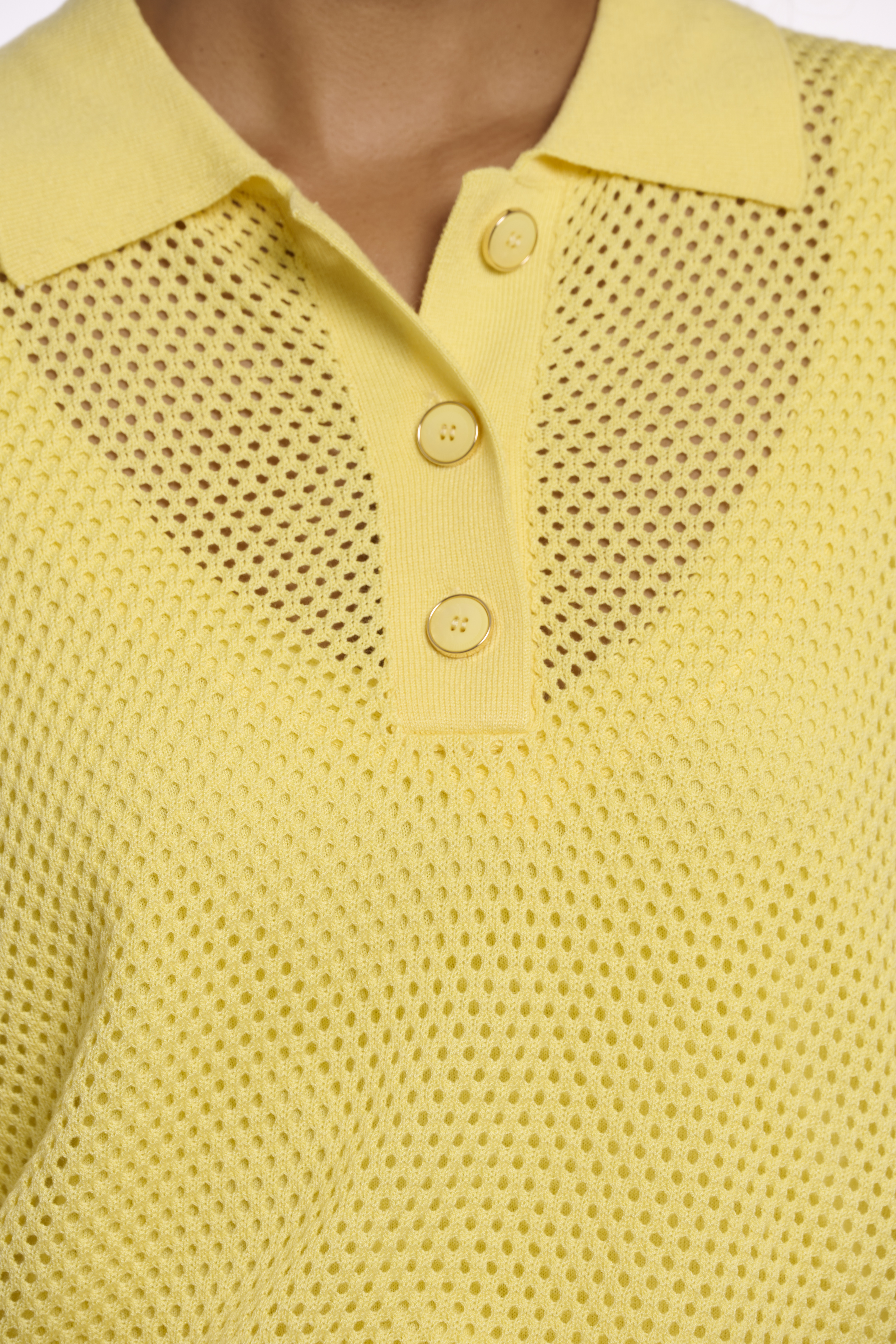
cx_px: 448
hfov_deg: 9.8
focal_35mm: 140
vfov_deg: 14.7
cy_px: 672
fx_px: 5226
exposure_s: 1/160
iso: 125
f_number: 8
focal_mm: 140
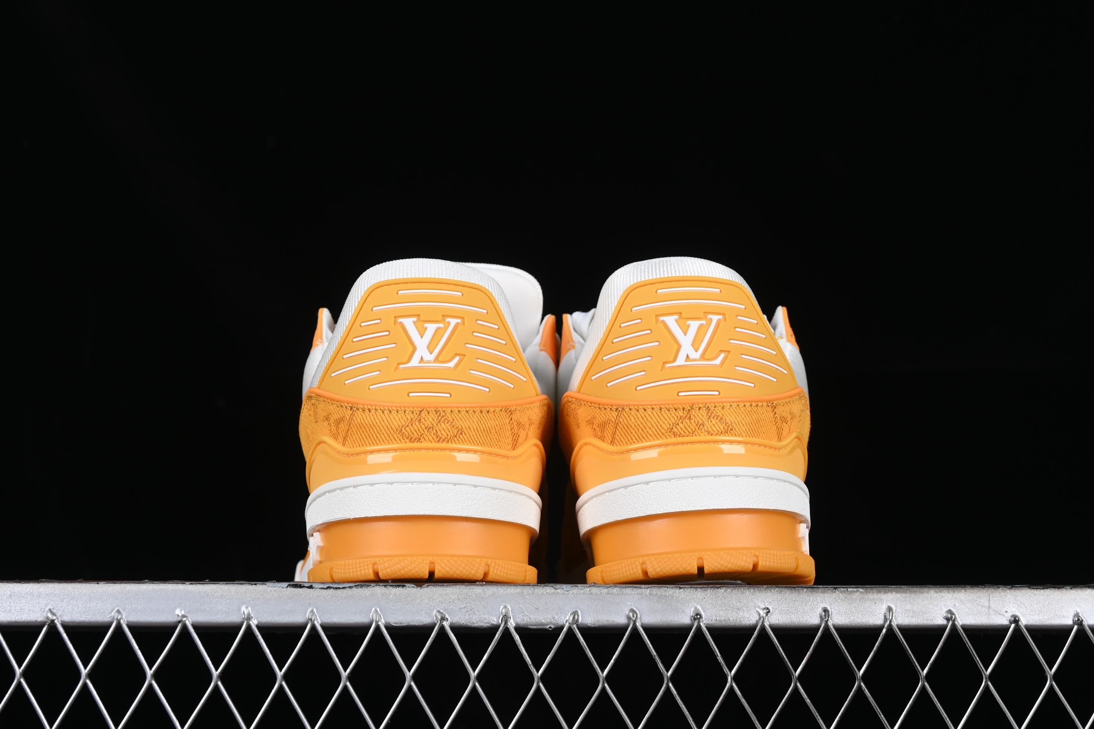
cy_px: 364
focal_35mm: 75
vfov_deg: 18.2
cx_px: 547
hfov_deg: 27.0
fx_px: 2279
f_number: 8
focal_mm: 50
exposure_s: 1/80
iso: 160
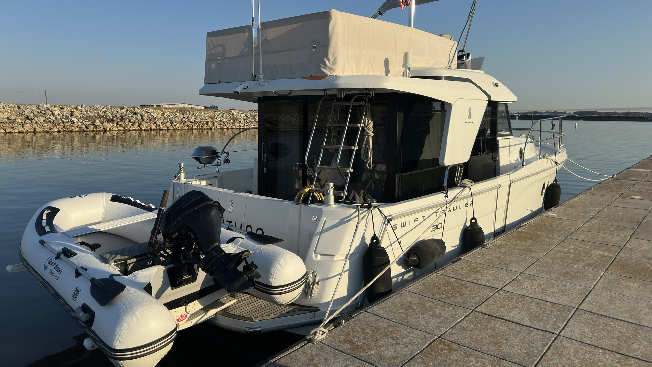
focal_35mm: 27
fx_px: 467
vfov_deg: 42.7
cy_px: 149
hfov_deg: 69.8
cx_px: 321
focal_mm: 6.86
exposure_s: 1/5376
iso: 100
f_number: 1.78
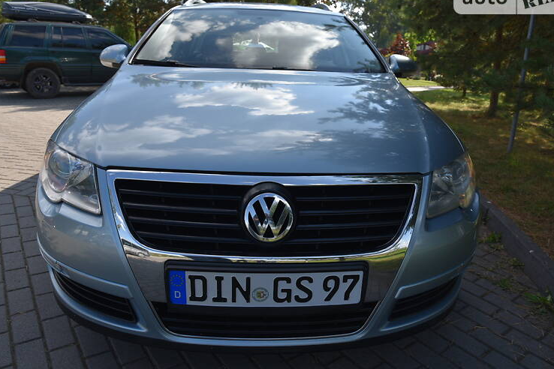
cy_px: 173
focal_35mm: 26
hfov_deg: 69.4
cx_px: 272
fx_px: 400
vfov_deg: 49.5
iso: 200
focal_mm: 24
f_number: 8
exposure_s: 1/250
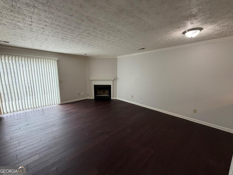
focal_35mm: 14
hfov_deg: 102.1
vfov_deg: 85.7
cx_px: 116
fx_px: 94
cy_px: 88
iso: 200
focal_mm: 2.22
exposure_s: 1/60
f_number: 2.2
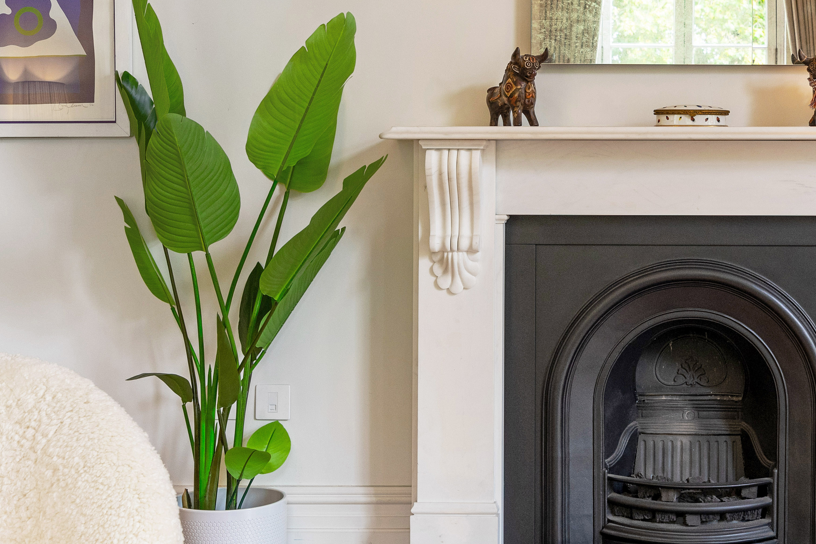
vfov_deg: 19.7
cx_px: 696
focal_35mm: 69
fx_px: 1564
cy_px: 175
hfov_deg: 28.4
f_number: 8
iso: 400
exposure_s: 1/13
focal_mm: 35
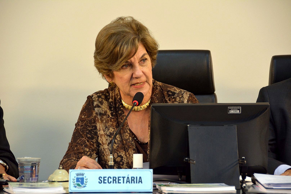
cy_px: 97
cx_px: 146
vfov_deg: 6.8
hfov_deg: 10.2
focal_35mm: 202
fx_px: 1638
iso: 1250
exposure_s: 1/125
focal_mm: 135
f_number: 5.6
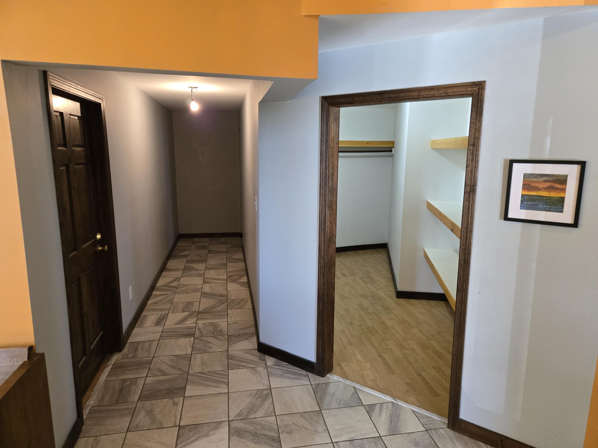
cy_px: 224
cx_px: 299
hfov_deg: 73.9
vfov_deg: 58.9
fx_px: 397
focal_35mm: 23
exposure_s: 1/120
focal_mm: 5.4
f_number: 1.8
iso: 500
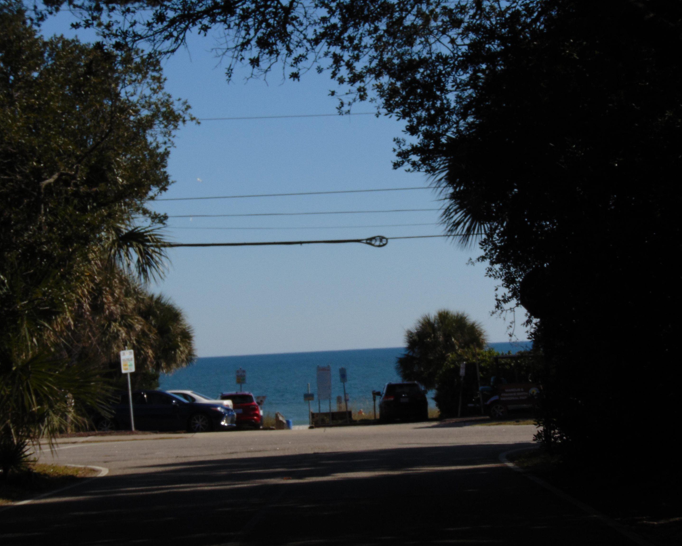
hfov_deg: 17.0
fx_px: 2281
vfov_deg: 13.6
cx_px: 365
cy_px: 273
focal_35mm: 113
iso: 80
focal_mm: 19.4
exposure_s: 1/320
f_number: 10.1
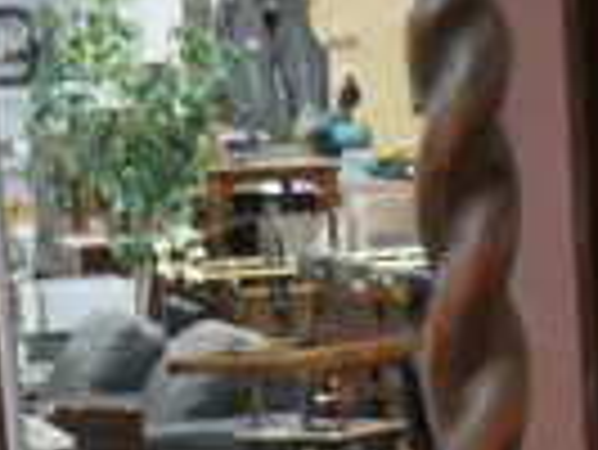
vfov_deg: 6.4
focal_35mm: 231
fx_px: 3994
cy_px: 353
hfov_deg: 7.7
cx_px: 1601
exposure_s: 1/60
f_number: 3.6
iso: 800
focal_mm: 15
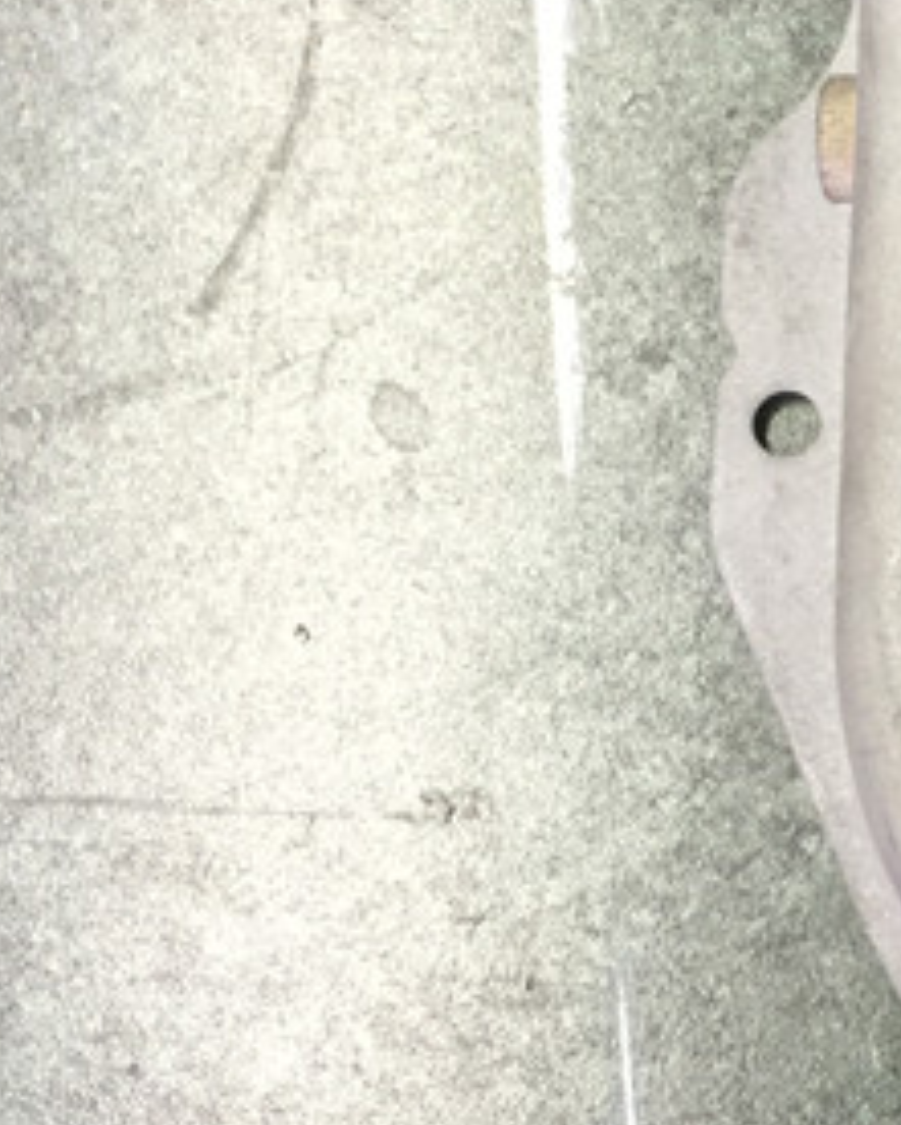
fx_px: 2732
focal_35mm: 82
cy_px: 526
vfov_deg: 23.3
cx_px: 1190
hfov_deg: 17.5
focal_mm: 4.15
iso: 160
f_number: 2.2
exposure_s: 1/33
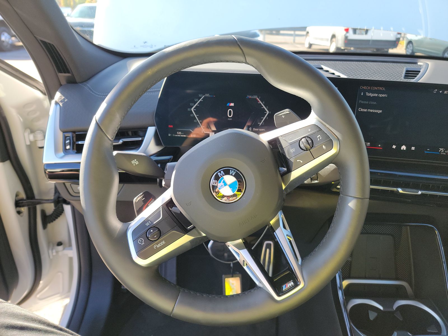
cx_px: 224
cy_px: 168
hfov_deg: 71.6
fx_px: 311
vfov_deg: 56.8
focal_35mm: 24
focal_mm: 6.7
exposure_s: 1/59
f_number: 1.8
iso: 58
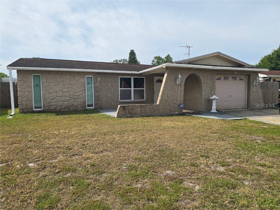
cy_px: 105
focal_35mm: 23
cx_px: 140
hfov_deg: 73.9
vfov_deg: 58.9
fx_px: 186
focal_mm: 6.3
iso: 12
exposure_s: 1/878
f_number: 1.7
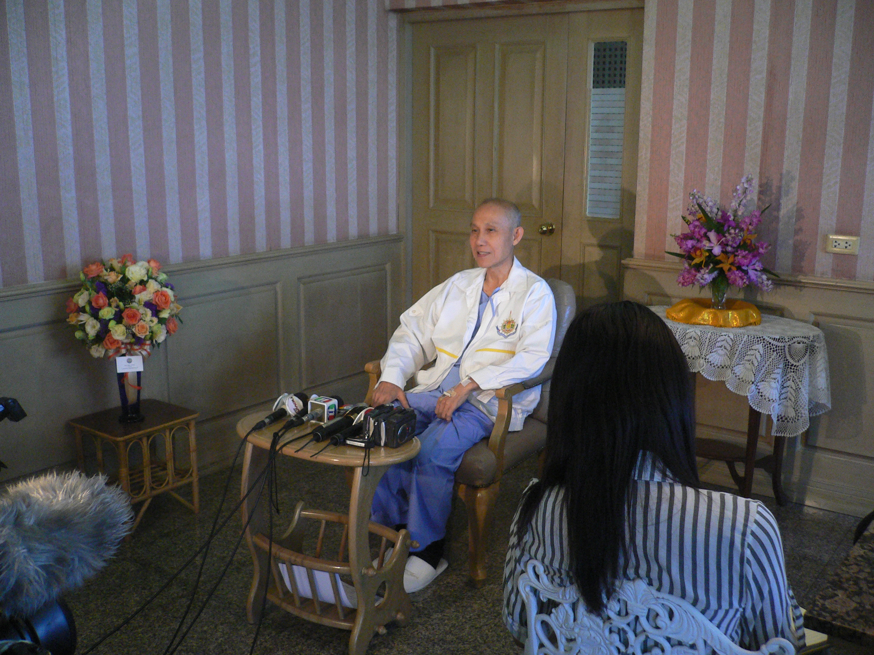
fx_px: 884
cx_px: 437
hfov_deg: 52.6
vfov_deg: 40.7
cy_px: 328
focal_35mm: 35
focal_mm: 5.8
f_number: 2.8
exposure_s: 1/15
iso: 200
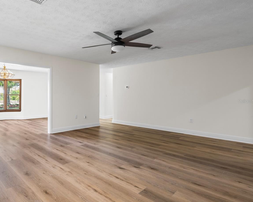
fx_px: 157
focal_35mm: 21
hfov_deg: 74.8
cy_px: 101
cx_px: 81
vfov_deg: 65.5
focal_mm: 16
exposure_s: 1/30
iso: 640
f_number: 8
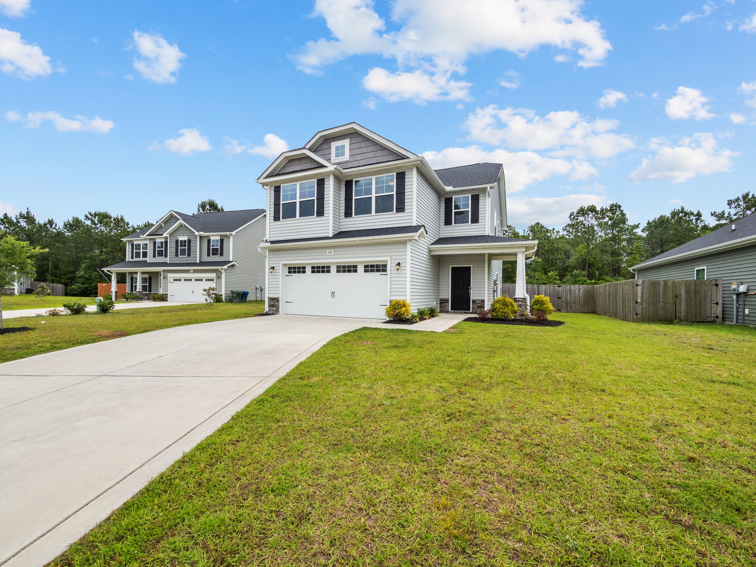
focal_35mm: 14
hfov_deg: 102.1
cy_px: 284
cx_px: 378
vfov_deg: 85.7
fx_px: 306
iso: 200
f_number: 5.6
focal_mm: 7
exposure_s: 1/800
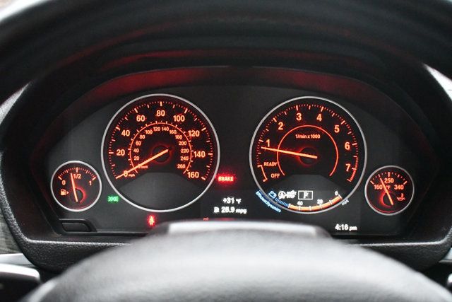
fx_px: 490
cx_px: 226
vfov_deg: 34.2
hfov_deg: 49.5
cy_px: 151
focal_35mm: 39
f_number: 4
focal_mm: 26
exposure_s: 1/60
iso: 11400
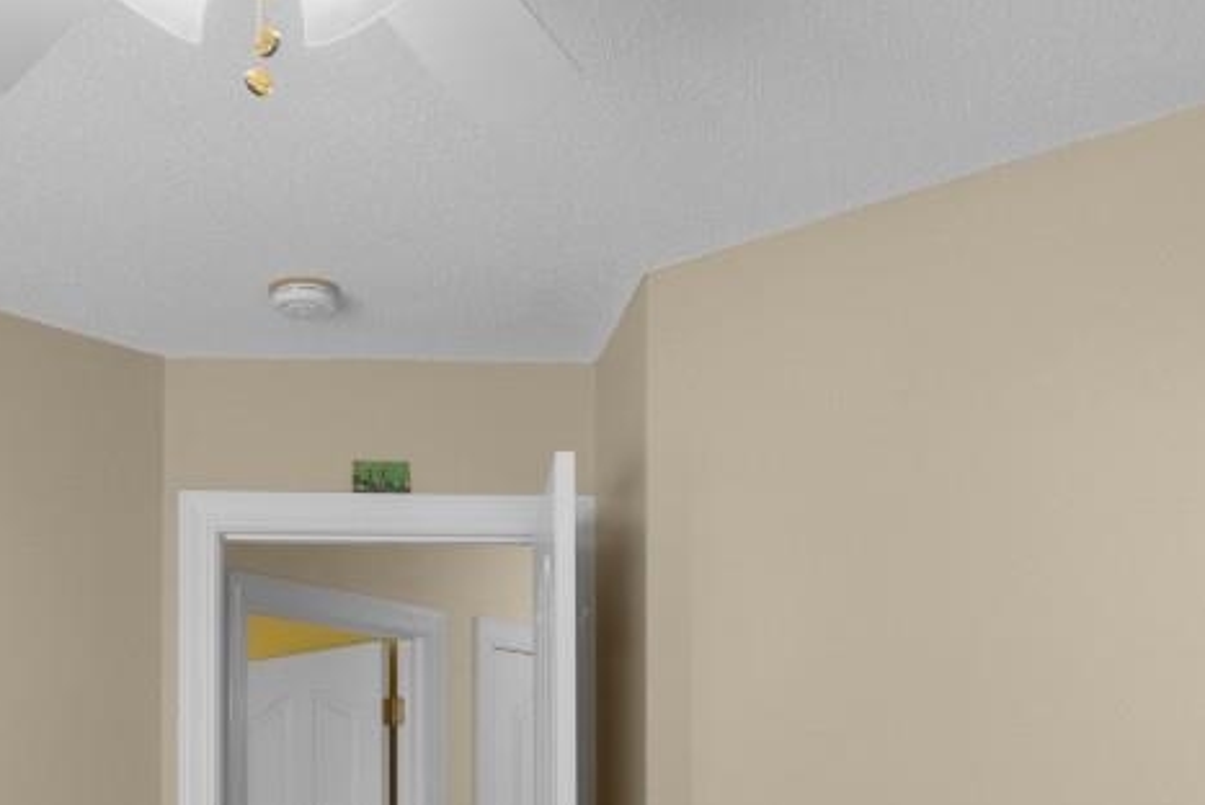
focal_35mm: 52
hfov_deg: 37.3
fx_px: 1742
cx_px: 315
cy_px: 895
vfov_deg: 24.2
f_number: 4.5
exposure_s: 1/20
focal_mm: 10
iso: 100
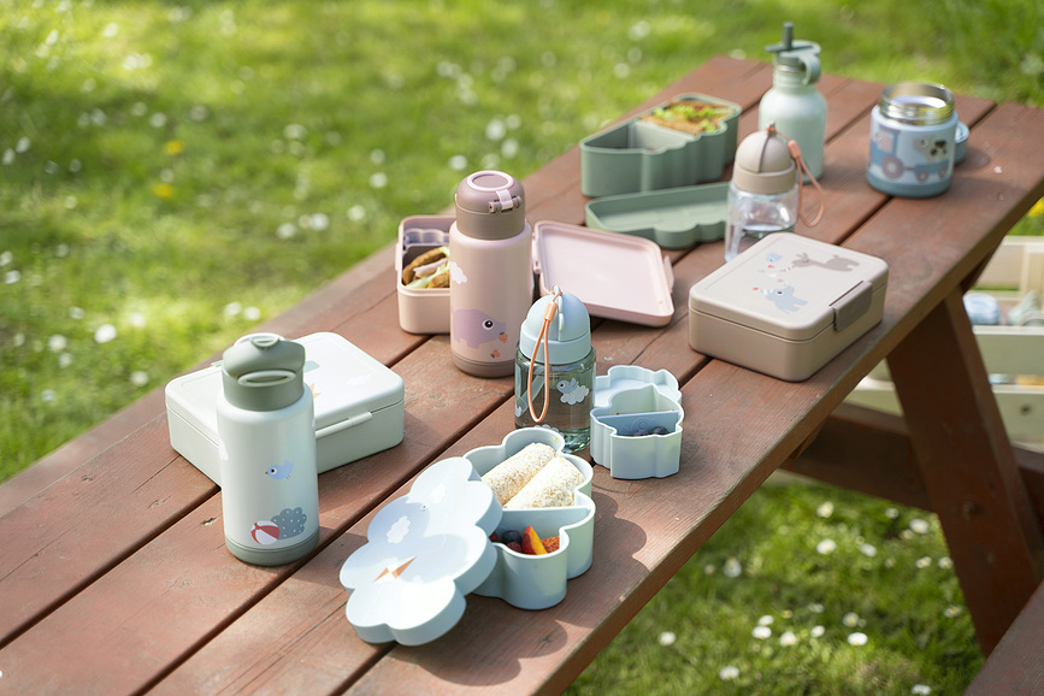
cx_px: 522
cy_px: 348
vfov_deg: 18.2
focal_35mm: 75
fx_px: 2175
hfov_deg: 27.0
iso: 200
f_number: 3.5
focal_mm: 75
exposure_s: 1/320
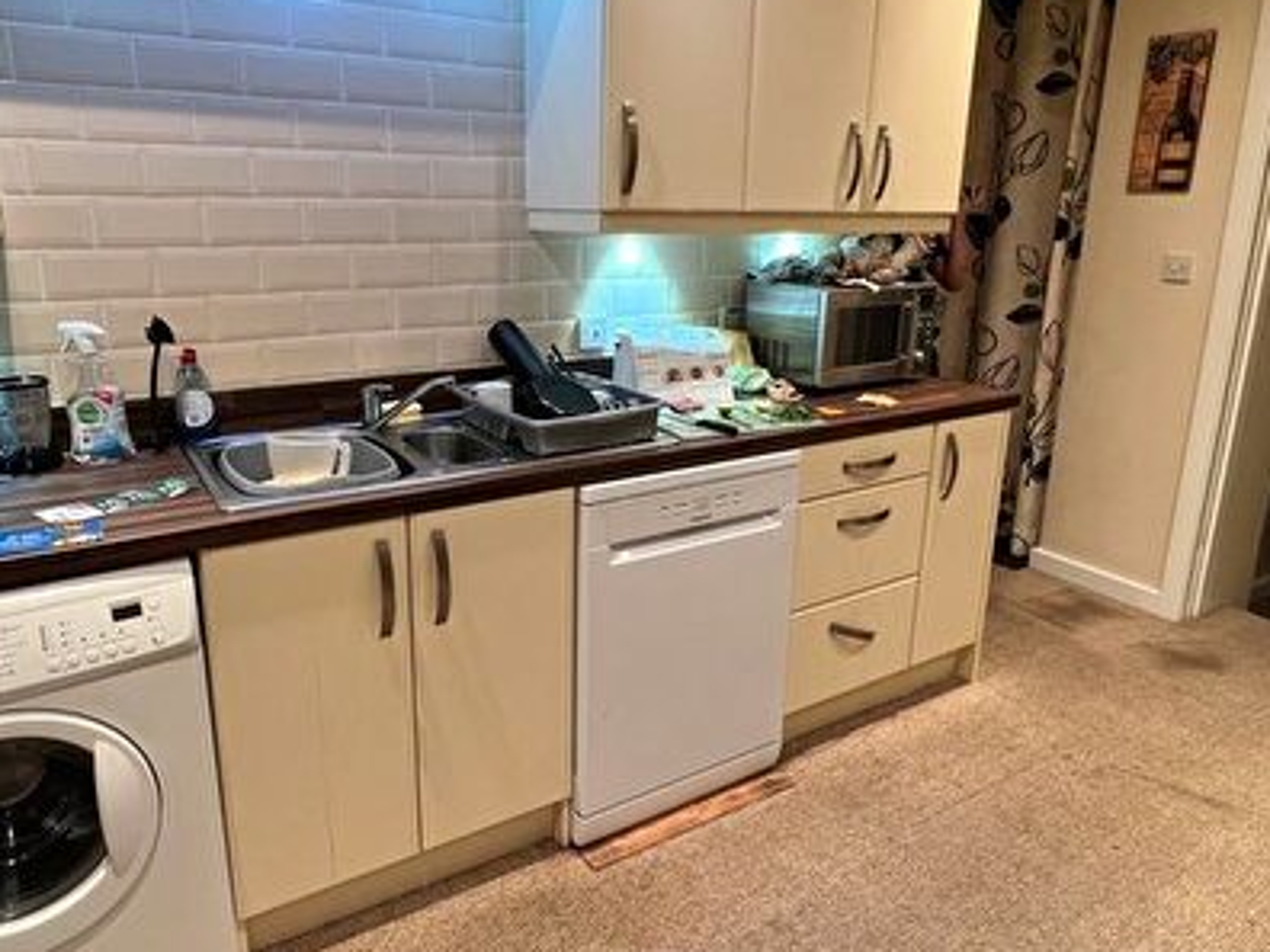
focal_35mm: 23
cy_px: 438
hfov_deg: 73.9
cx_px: 600
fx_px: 844
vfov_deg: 58.8
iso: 250
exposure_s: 1/50
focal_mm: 1.57
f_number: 1.8
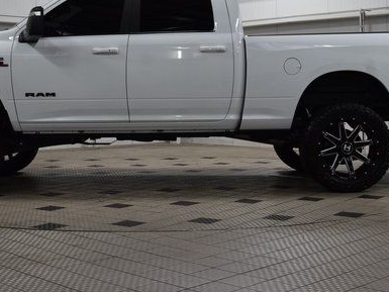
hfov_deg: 29.9
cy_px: 87
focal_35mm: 65
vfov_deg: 22.5
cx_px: 168
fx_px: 728
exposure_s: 1/60
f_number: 8
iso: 1100
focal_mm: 27
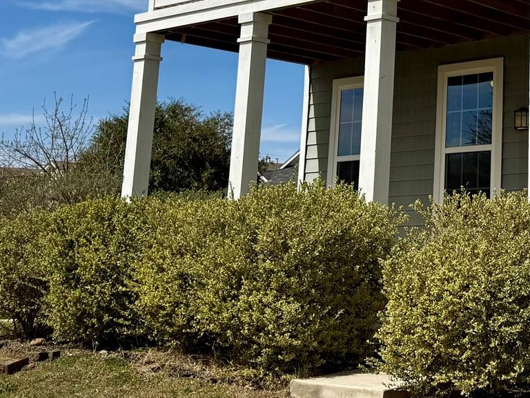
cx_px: 598
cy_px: 16
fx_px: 980
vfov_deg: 22.2
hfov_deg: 27.4
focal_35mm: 64
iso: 80
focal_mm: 6.76
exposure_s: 1/9091
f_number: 1.78
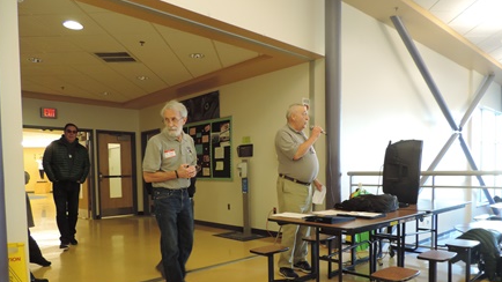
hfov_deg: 69.9
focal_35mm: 27
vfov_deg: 42.2
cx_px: 254
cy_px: 192
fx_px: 359
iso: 360
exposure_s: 1/30
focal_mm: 4.3
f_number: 3
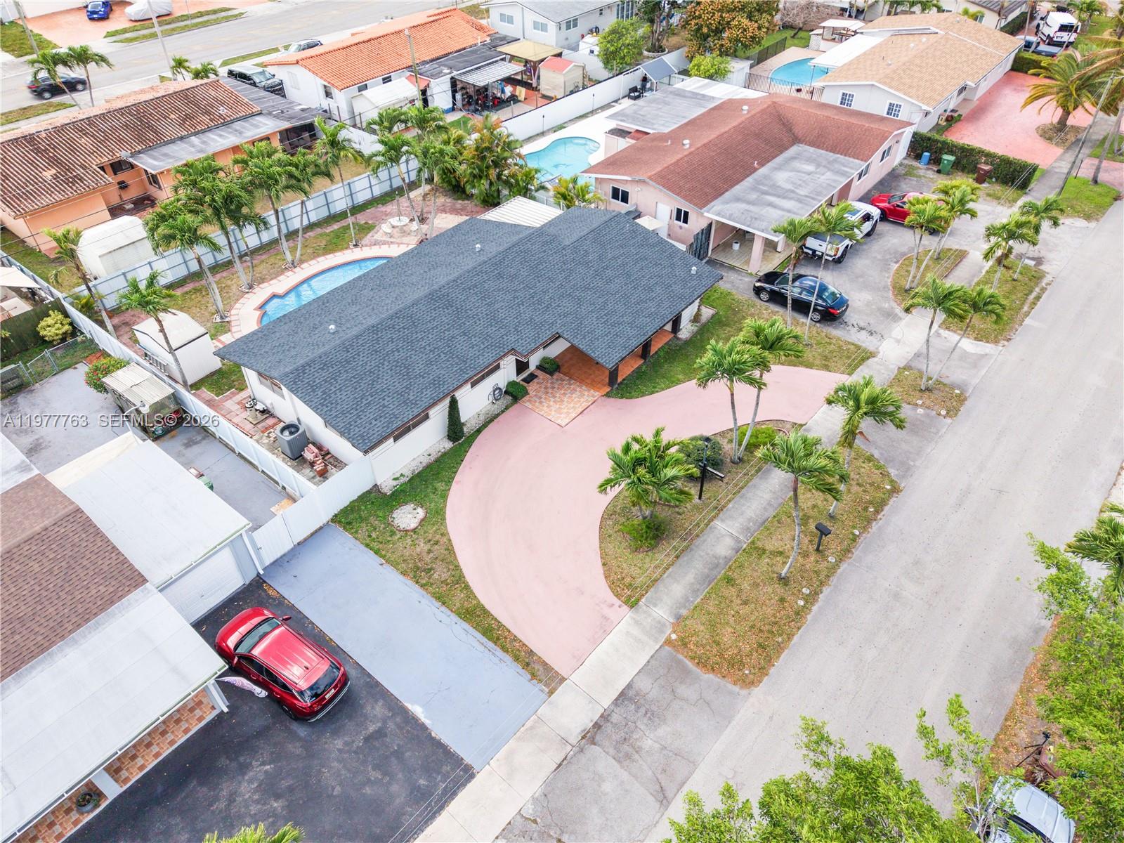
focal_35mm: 24
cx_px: 562
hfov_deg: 71.6
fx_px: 779
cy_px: 422
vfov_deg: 56.8
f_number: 1.8
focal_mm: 8.67
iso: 120
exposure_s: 1/50
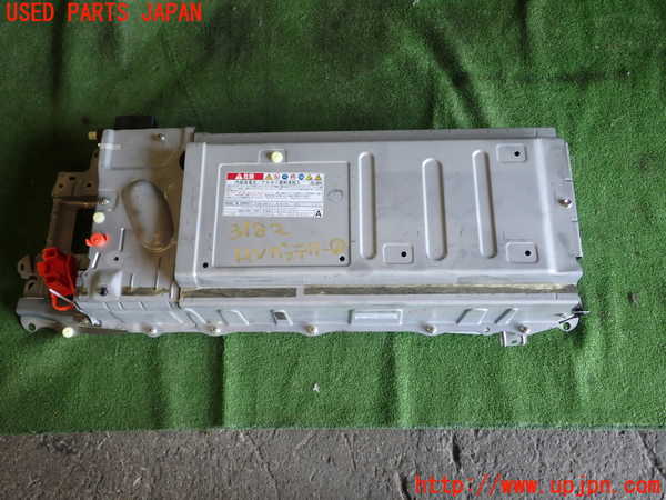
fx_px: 577
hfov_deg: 60.0
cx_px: 333
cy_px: 250
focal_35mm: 30
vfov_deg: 46.8
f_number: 2.3
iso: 125
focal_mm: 5.4
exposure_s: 1/60
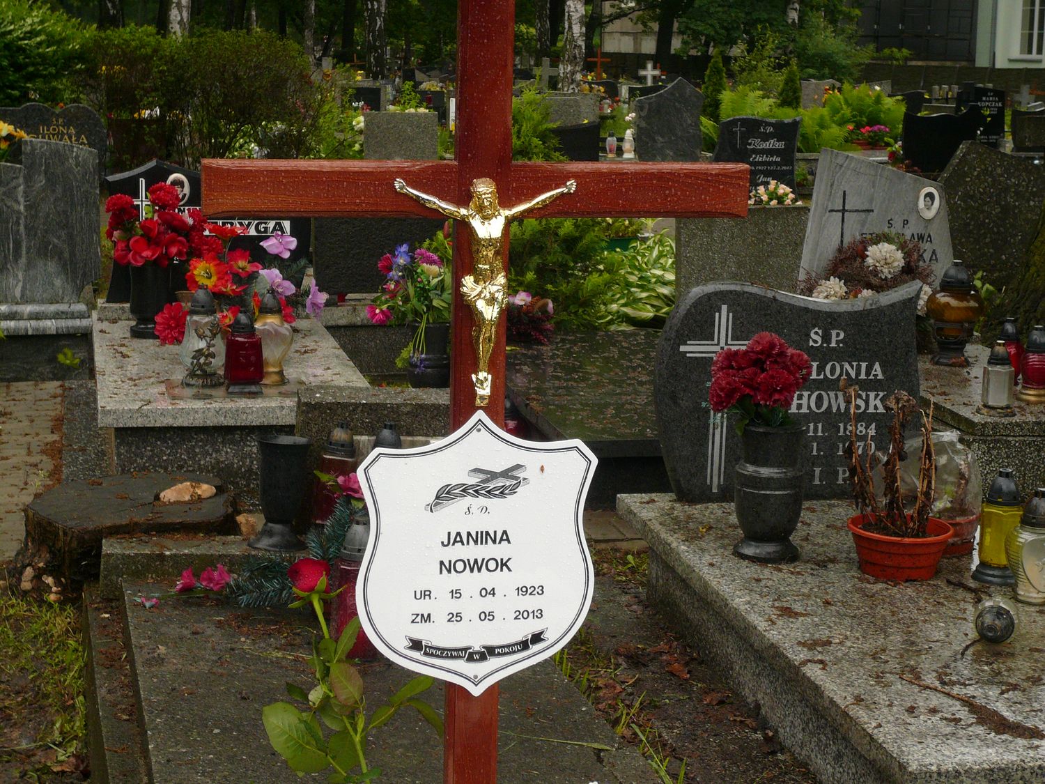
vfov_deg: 23.3
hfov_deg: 30.7
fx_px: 1902
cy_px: 392
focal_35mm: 63
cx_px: 522
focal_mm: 10.3
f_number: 4.1
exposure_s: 1/160
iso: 100
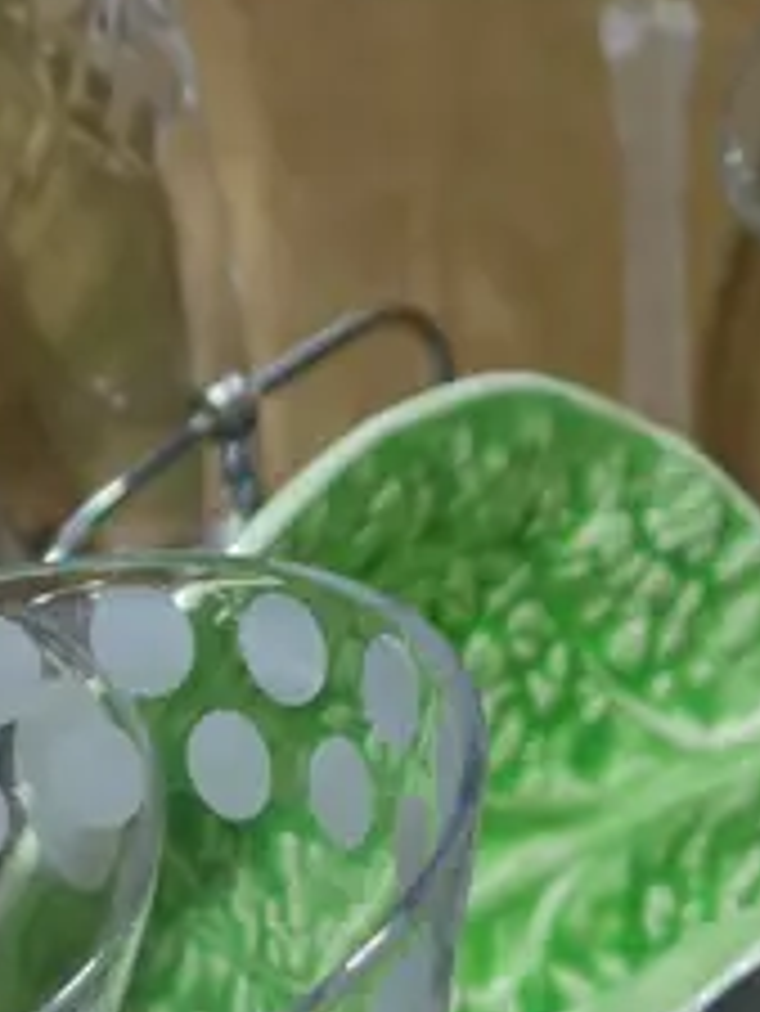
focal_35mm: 182
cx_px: 708
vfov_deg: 10.3
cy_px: 1804
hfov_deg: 8.1
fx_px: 5323
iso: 320
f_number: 5.6
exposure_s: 1/60
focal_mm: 20
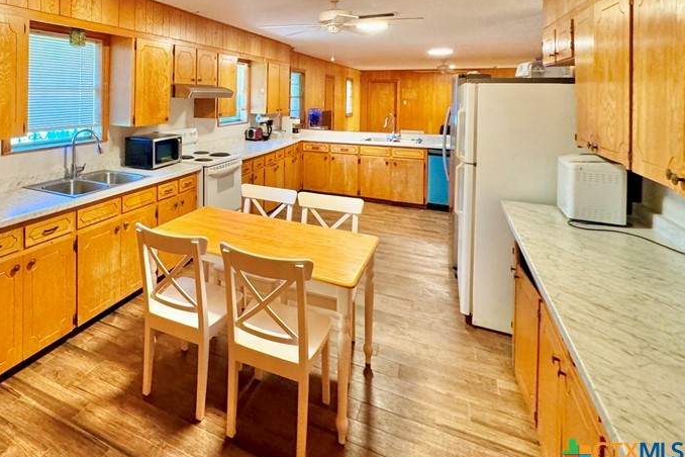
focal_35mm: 22
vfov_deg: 53.9
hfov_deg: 74.2
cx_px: 191
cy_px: 100
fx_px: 419
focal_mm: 2.22
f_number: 2.2
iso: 500
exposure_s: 1/60
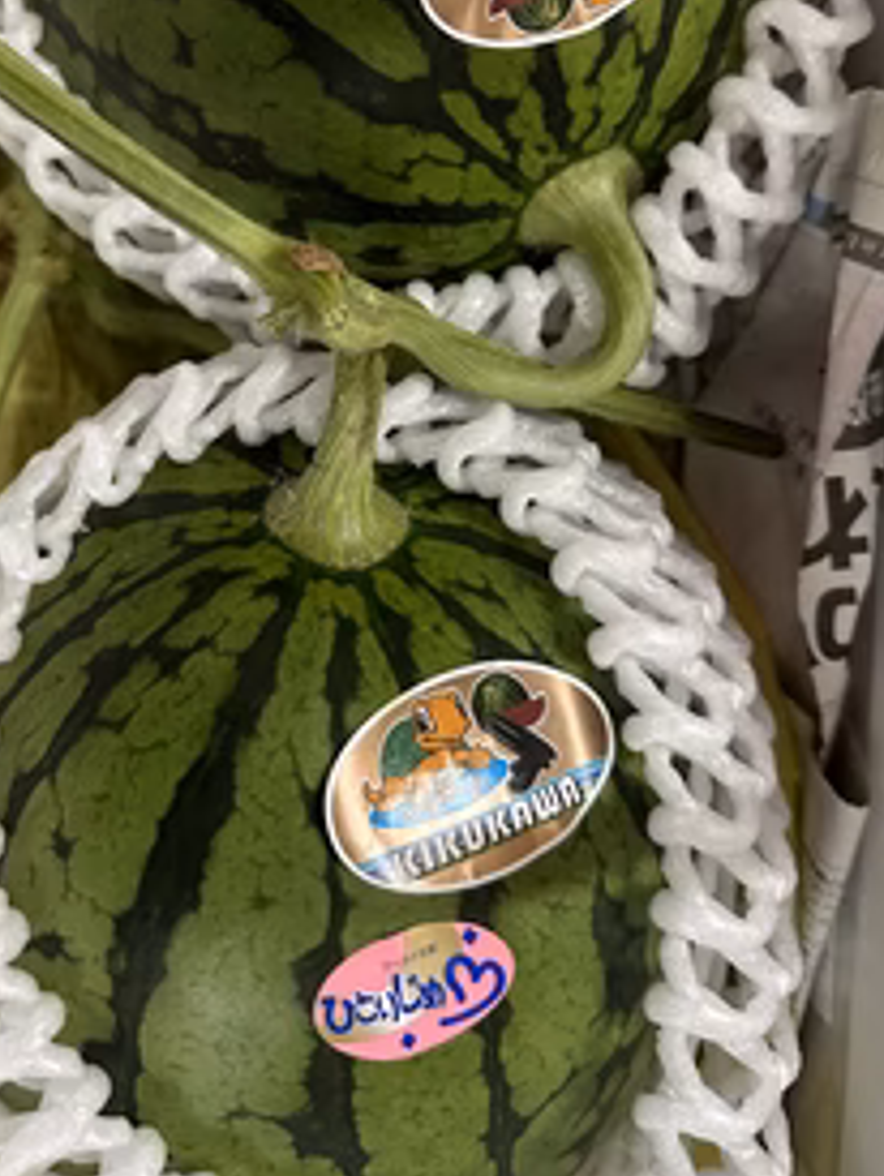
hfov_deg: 40.5
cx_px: 343
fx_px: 1190
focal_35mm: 35
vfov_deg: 51.6
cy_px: 391
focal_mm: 6.86
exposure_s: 1/60
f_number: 1.78
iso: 640
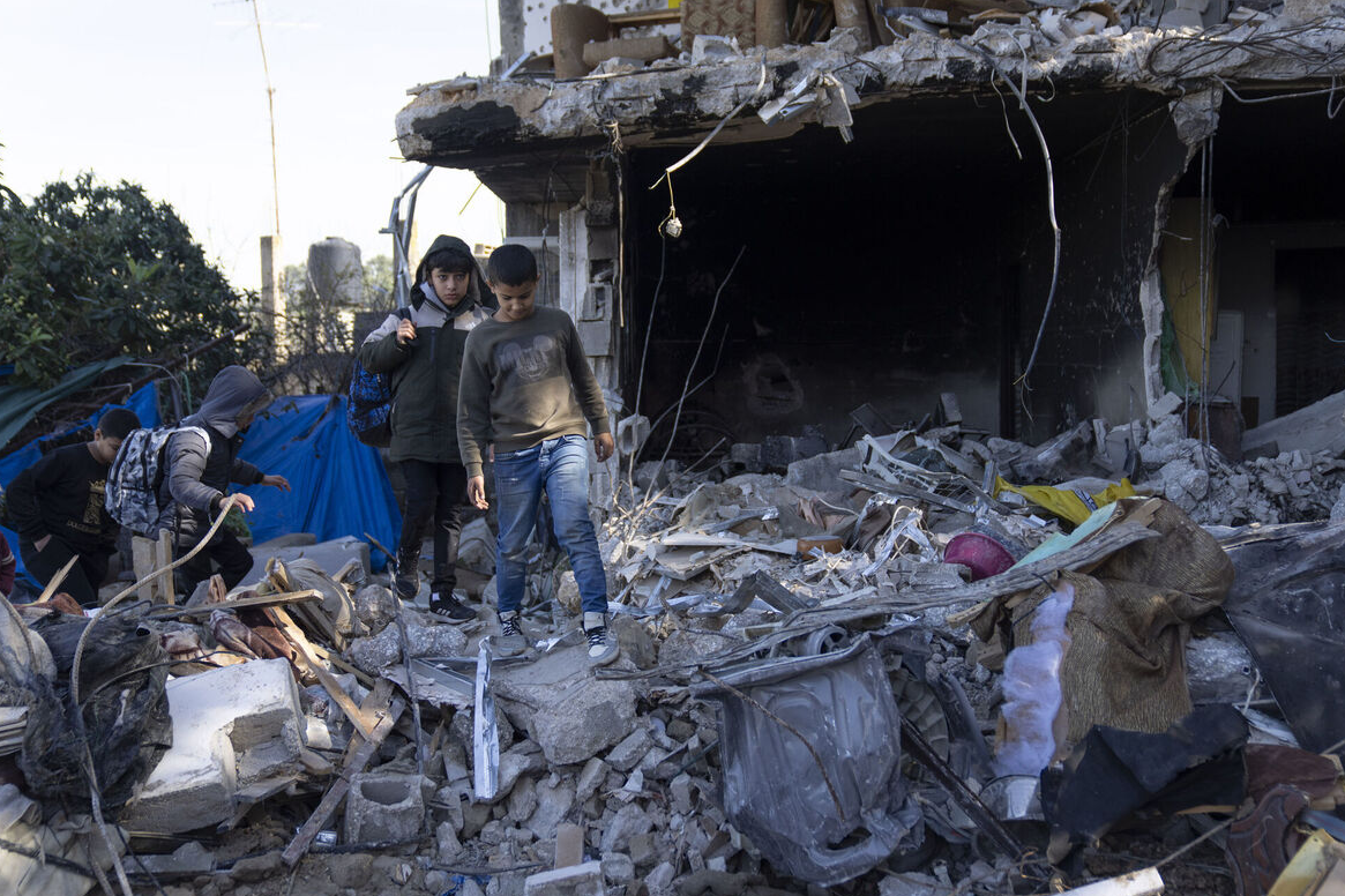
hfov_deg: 55.8
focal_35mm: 34
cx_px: 678
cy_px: 441
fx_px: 1270
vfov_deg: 38.9
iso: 160
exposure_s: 1/800
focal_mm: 33
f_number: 2.8
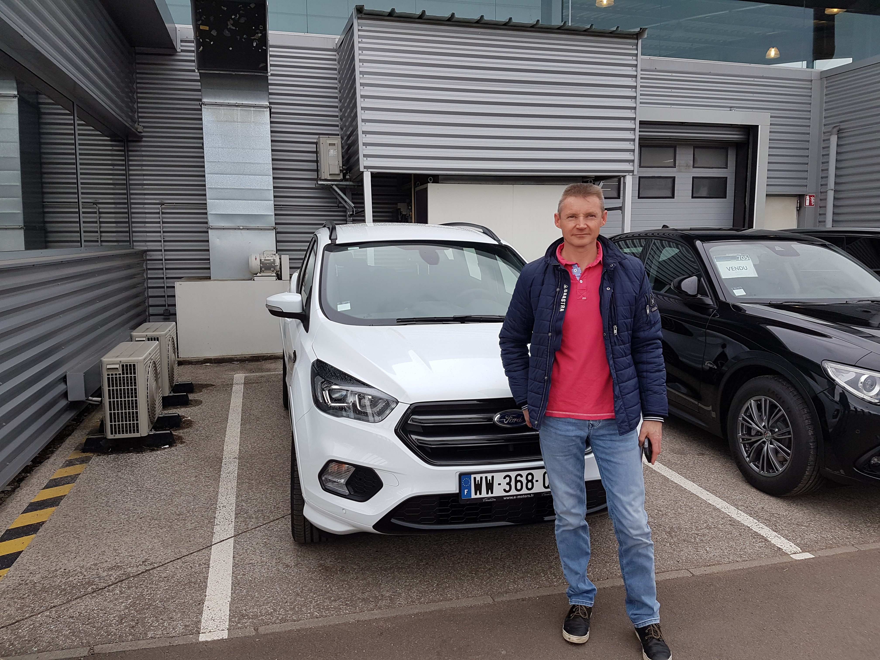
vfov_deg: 53.1
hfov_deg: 67.3
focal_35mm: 26
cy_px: 330
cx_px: 440
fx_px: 661
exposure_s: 1/826
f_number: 1.7
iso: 40
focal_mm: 4.2
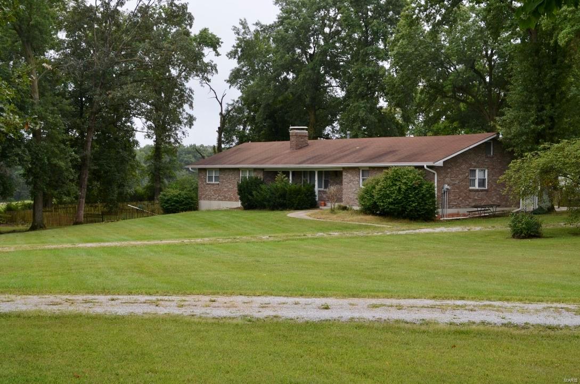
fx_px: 916
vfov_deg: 23.7
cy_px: 192
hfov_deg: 35.1
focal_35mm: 57
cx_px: 290
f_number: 8
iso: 200
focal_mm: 38
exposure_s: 1/250
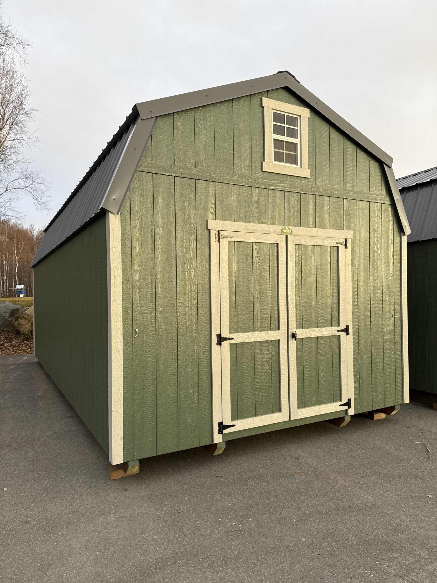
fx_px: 404
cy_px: 292
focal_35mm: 24
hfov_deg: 56.8
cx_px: 218
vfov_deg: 71.6
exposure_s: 1/121
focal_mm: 6.76
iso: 50
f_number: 1.78
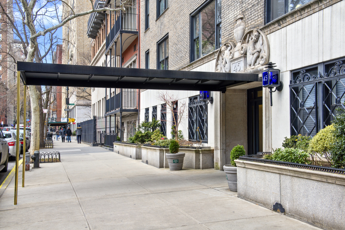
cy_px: 115
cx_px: 172
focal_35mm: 38
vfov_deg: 35.1
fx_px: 364
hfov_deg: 50.7
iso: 100
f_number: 8
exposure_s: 1/160
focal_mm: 38
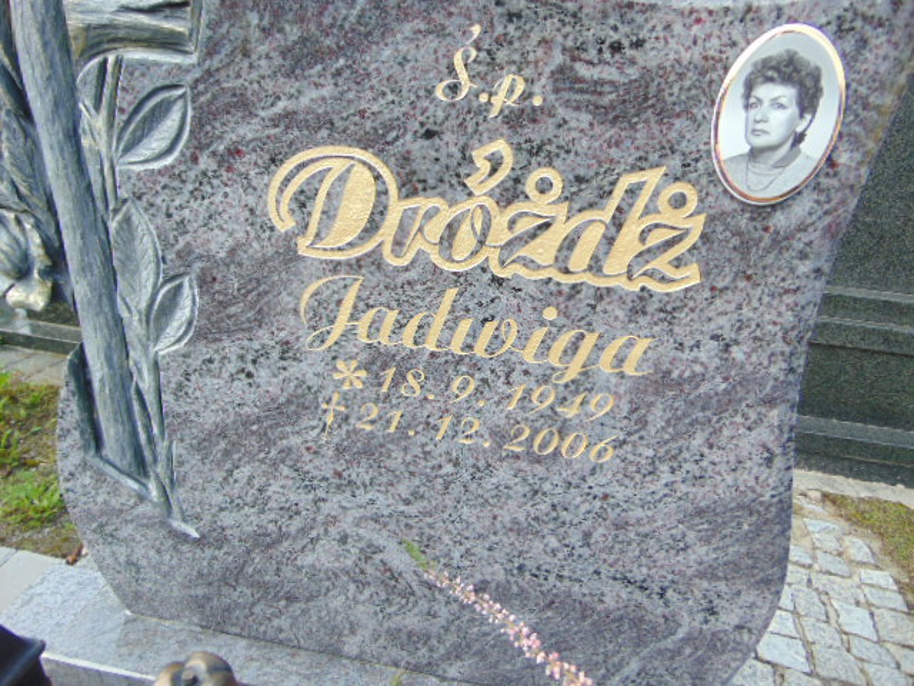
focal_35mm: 25
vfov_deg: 54.9
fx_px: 660
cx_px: 457
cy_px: 343
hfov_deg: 69.4
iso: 80
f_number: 3
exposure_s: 1/320
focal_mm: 4.5
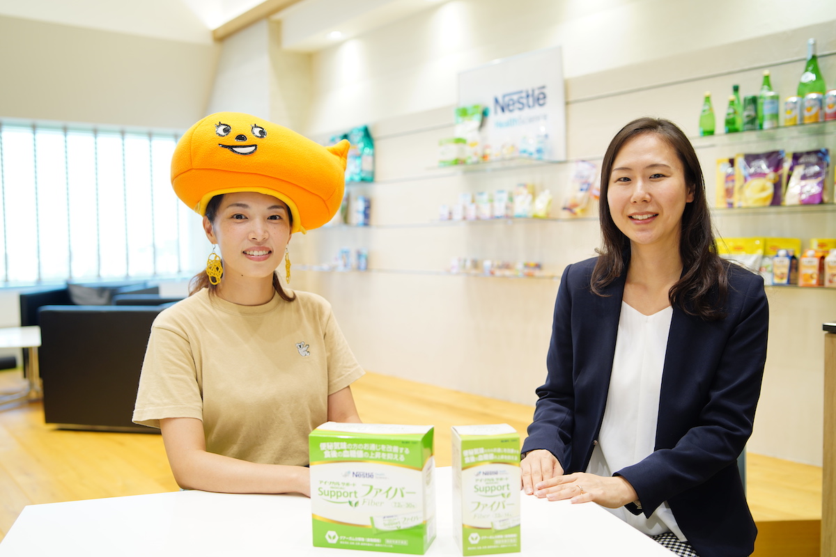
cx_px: 418
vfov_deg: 37.9
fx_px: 813
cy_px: 278
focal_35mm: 35
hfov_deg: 54.4
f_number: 2.8
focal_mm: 35
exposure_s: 1/40
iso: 125
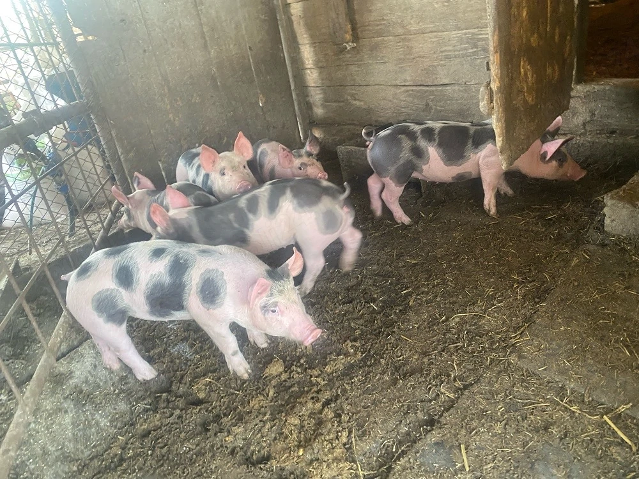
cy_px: 240
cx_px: 320
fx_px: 480
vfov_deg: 53.1
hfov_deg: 67.3
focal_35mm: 26
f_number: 1.8
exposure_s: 1/60
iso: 200
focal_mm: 4.25
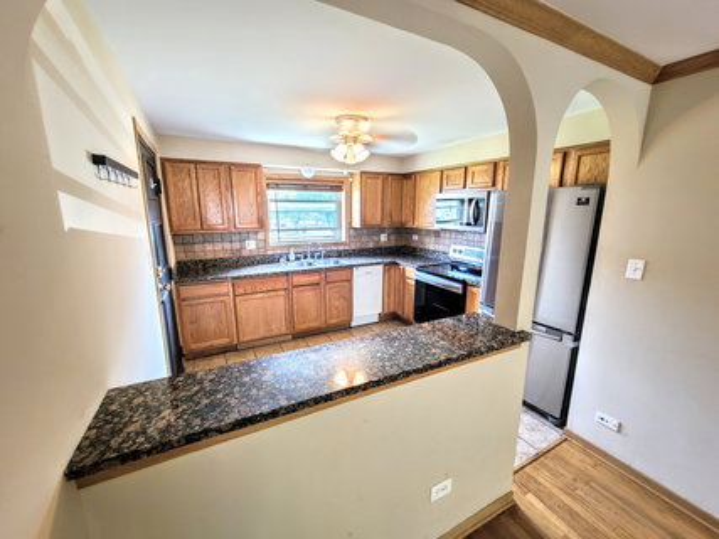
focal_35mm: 13
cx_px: 360
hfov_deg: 106.2
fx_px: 270
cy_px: 270
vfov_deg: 89.9
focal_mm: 2.2
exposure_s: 1/8
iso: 80
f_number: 2.2
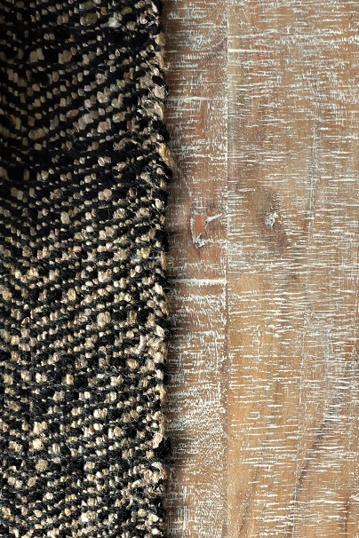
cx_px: 86
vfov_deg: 21.4
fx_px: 1406
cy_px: 429
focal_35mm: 94
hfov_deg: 14.5
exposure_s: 1/40
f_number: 3.5
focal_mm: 14.12
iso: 800
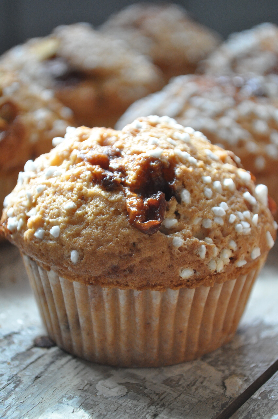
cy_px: 210
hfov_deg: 16.5
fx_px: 958
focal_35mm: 82
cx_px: 139
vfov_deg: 24.6
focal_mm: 55
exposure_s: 1/320
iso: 1600
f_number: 5.6
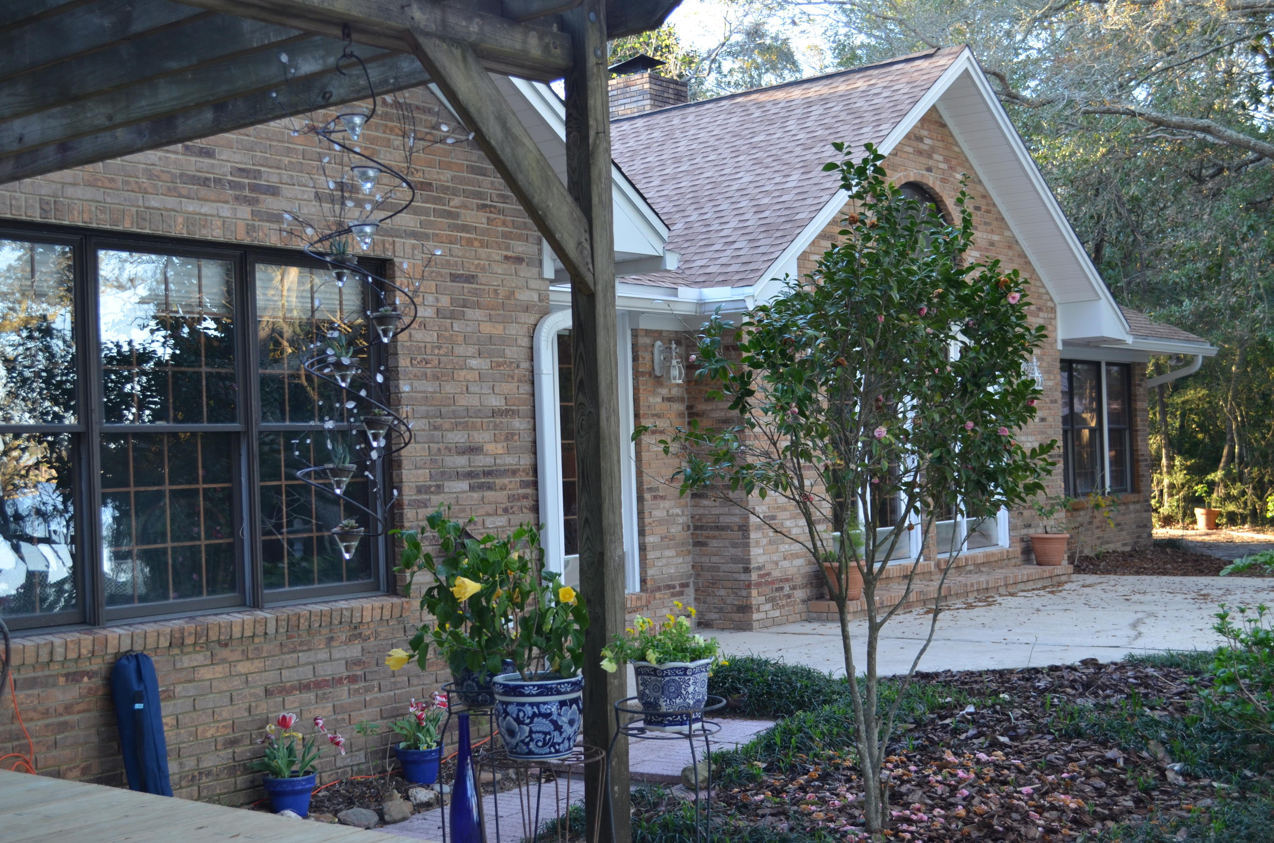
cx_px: 637
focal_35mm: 45
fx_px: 1589
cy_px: 422
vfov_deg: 29.7
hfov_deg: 43.7
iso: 320
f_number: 4.5
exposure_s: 1/60
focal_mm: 30
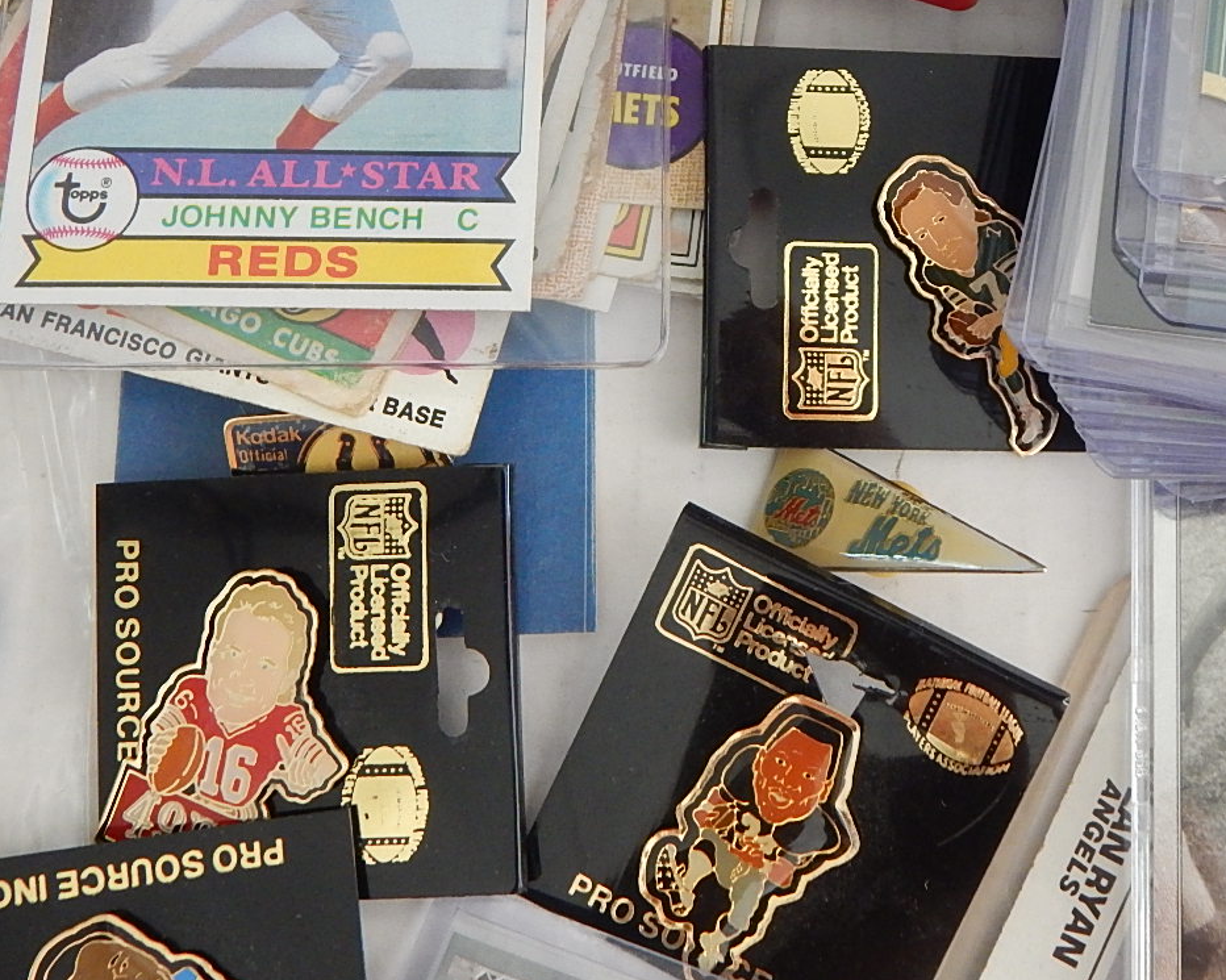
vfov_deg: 26.3
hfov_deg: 32.8
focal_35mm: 57
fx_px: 2068
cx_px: 797
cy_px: 235
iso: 400
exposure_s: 1/25
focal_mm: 6.1
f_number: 3.3
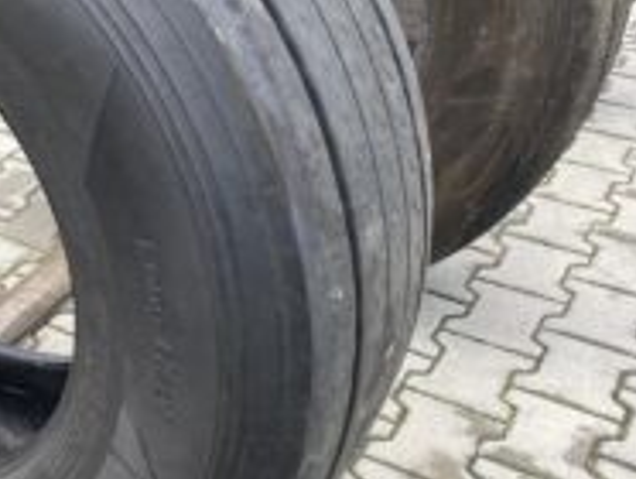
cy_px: 214
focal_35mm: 60
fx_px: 1104
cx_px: -34
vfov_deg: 24.5
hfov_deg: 29.5
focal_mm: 4.25
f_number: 1.8
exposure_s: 1/128
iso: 32
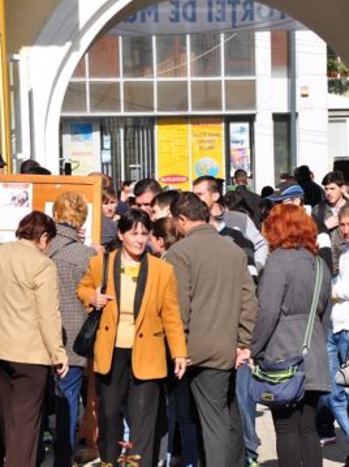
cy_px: 234
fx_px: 3078
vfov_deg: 8.7
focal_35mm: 229
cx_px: 272
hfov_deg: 6.5
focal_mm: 105
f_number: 8
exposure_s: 1/640
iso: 200
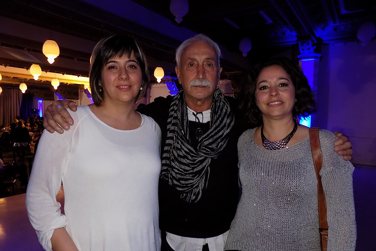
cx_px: 190
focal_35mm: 25
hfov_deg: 71.5
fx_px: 261
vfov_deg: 51.2
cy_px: 138
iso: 200
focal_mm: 4
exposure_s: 1/30
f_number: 3.1
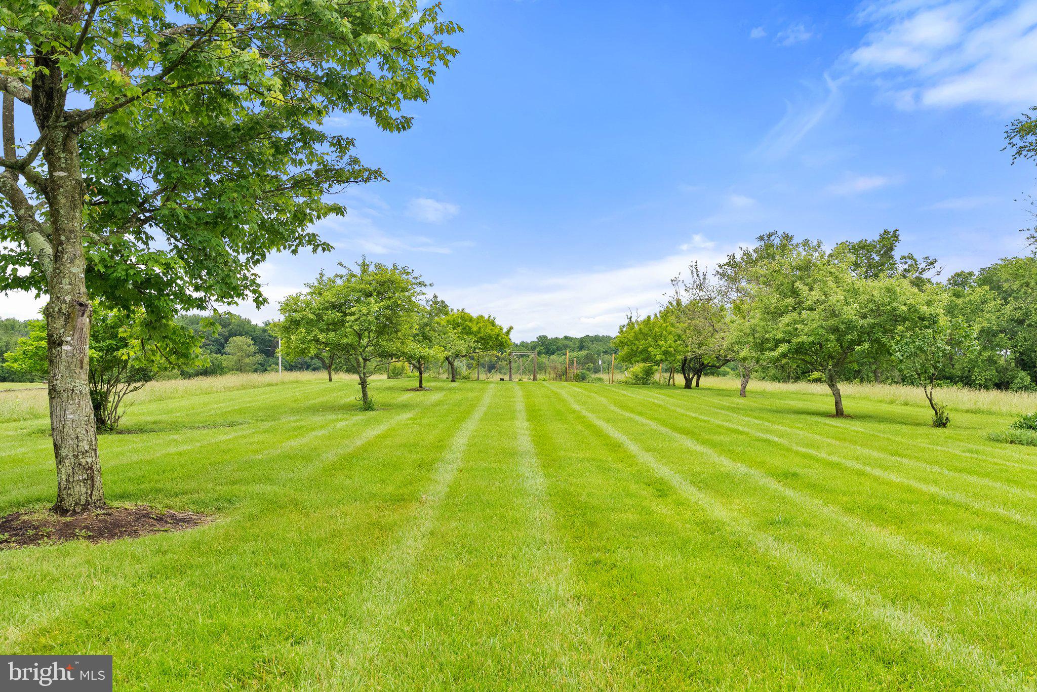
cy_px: 346
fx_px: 836
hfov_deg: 63.6
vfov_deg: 45.0
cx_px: 518
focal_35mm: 29
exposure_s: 1/1250
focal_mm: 29
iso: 800
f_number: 8
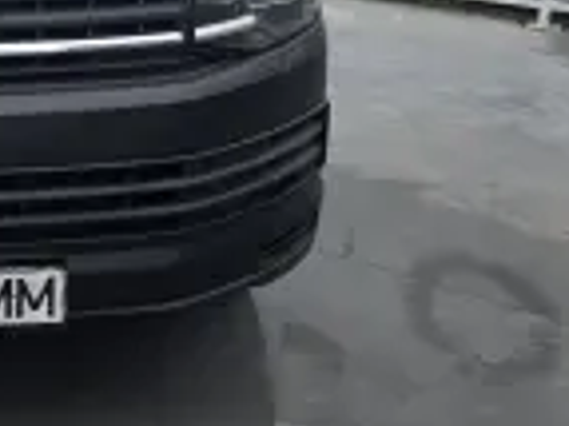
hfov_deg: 28.9
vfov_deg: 23.2
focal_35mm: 58
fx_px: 953
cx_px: -107
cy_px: -80
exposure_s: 1/180
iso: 64
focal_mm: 6.3
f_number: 1.7
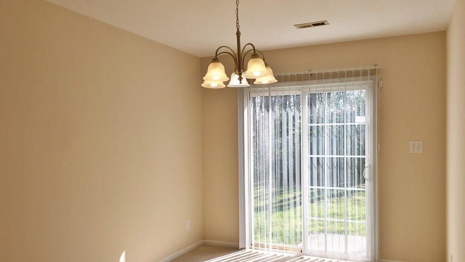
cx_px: 232
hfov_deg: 61.0
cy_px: 151
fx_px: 395
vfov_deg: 36.6
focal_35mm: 32
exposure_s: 1/641
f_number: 2.2
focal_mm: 4.15
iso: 25
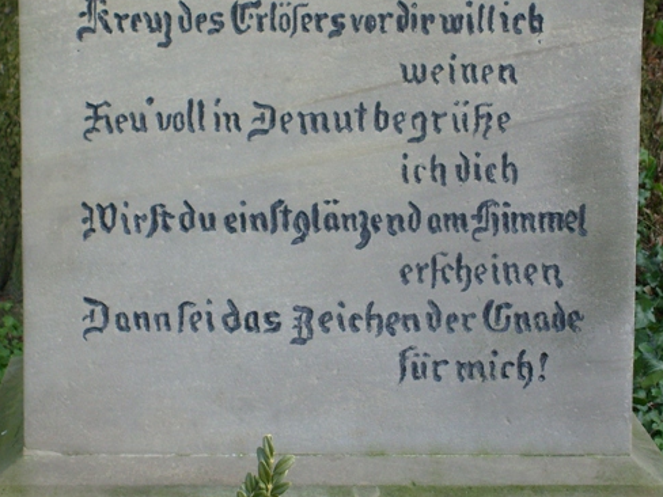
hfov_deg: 14.2
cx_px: 300
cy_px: 200
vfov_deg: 10.7
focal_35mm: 139
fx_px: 2662
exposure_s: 1/125
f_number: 4.9
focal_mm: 17.4
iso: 80
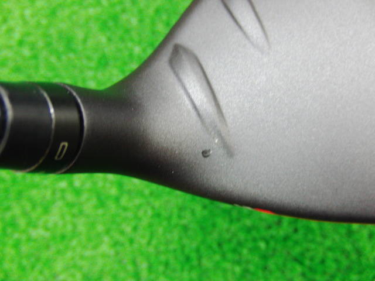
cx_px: 188
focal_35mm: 37
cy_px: 140
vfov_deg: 38.7
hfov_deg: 50.1
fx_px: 401
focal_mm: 6.42
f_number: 3.6
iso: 400
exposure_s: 1/15
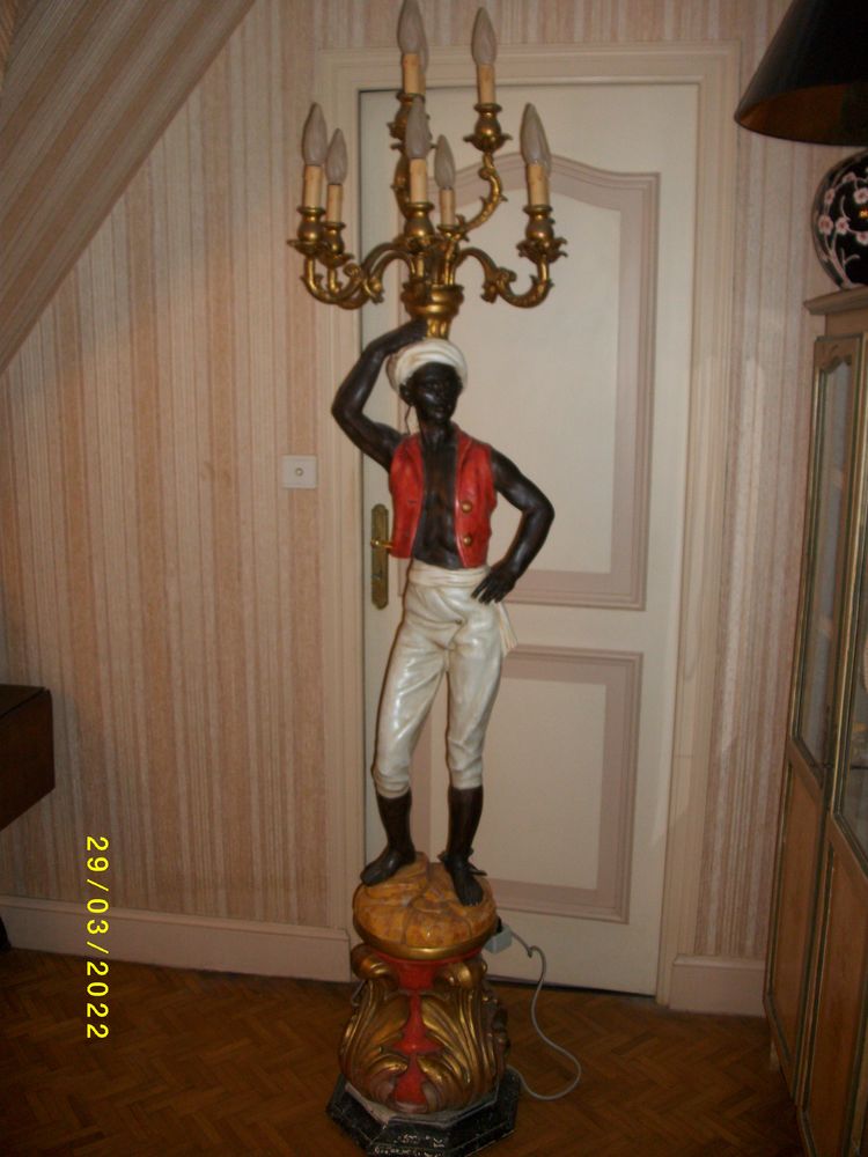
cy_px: 578
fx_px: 1036
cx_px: 434
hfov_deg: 45.4
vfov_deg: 58.4
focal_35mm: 31
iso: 150
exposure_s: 1/40
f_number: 2.9
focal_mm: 5.7
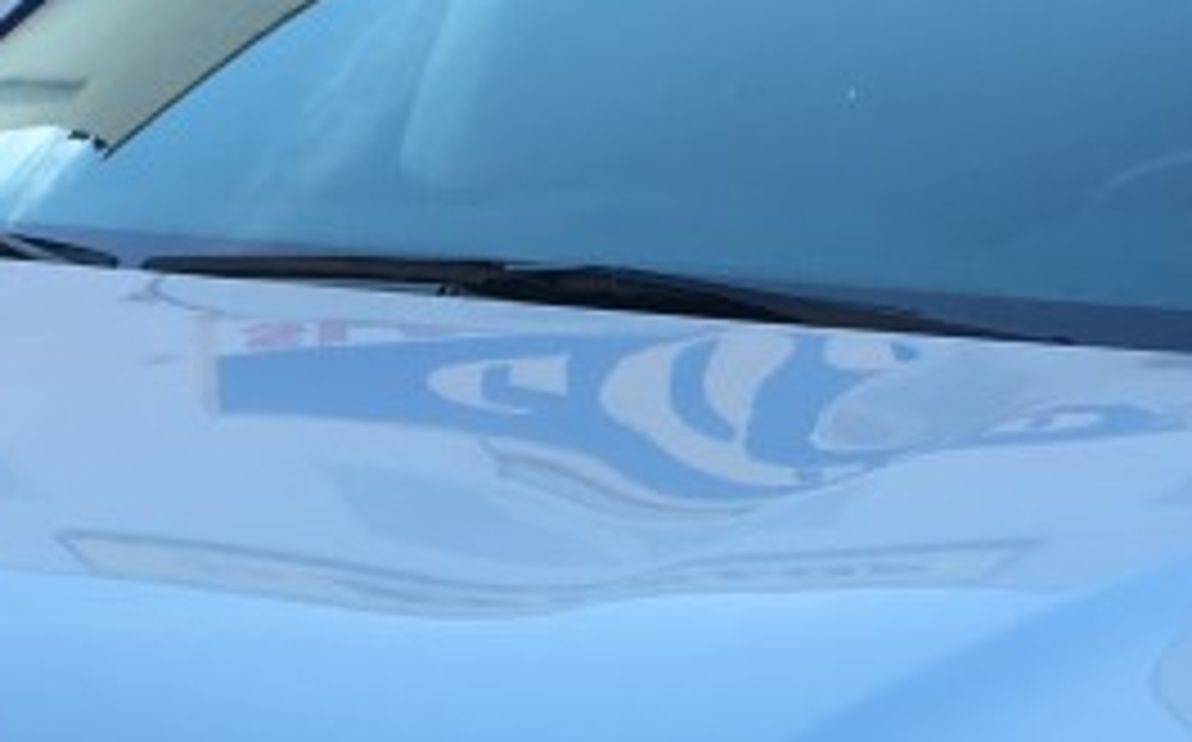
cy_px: 935
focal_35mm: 119
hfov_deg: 17.5
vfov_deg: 10.8
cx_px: 441
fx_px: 3862
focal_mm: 4.15
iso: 25
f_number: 2.2
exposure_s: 1/368
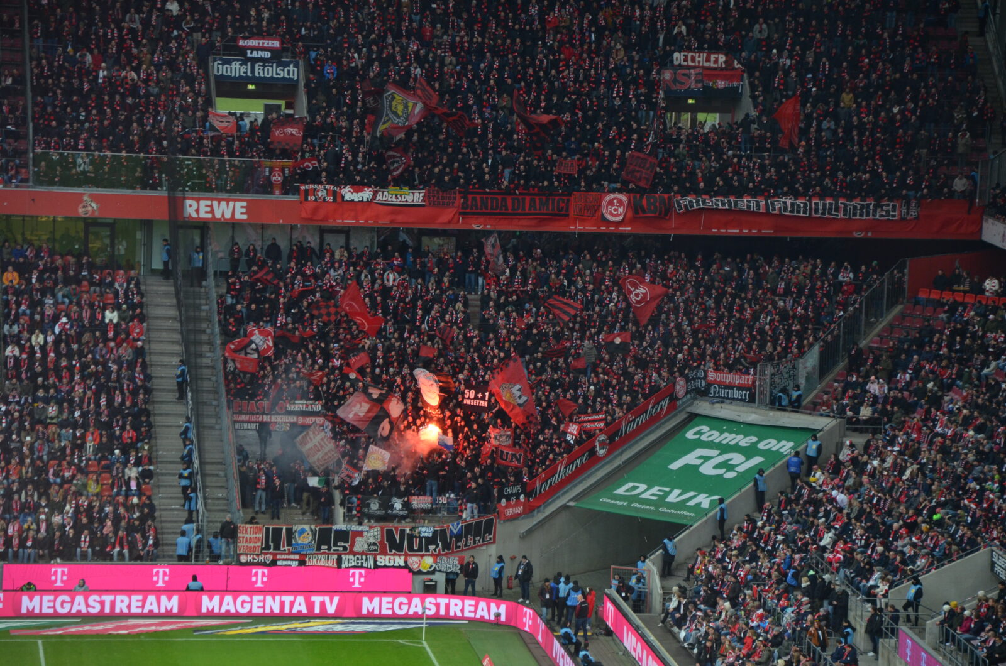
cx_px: 503
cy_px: 333
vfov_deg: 8.7
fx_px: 4392
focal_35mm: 158
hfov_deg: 13.1
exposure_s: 1/250
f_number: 5.6
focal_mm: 105
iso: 720
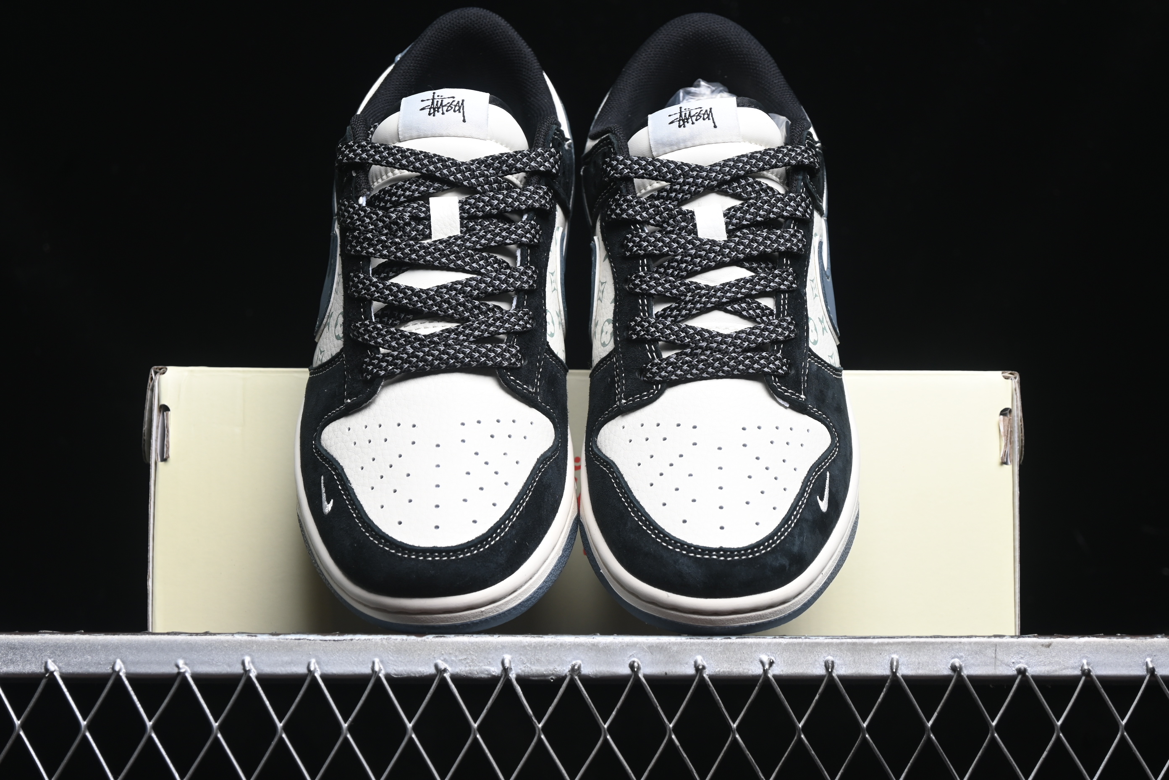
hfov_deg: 27.0
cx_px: 584
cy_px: 390
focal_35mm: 75
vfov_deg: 18.2
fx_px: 2435
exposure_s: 1/60
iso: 160
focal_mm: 50
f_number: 6.3
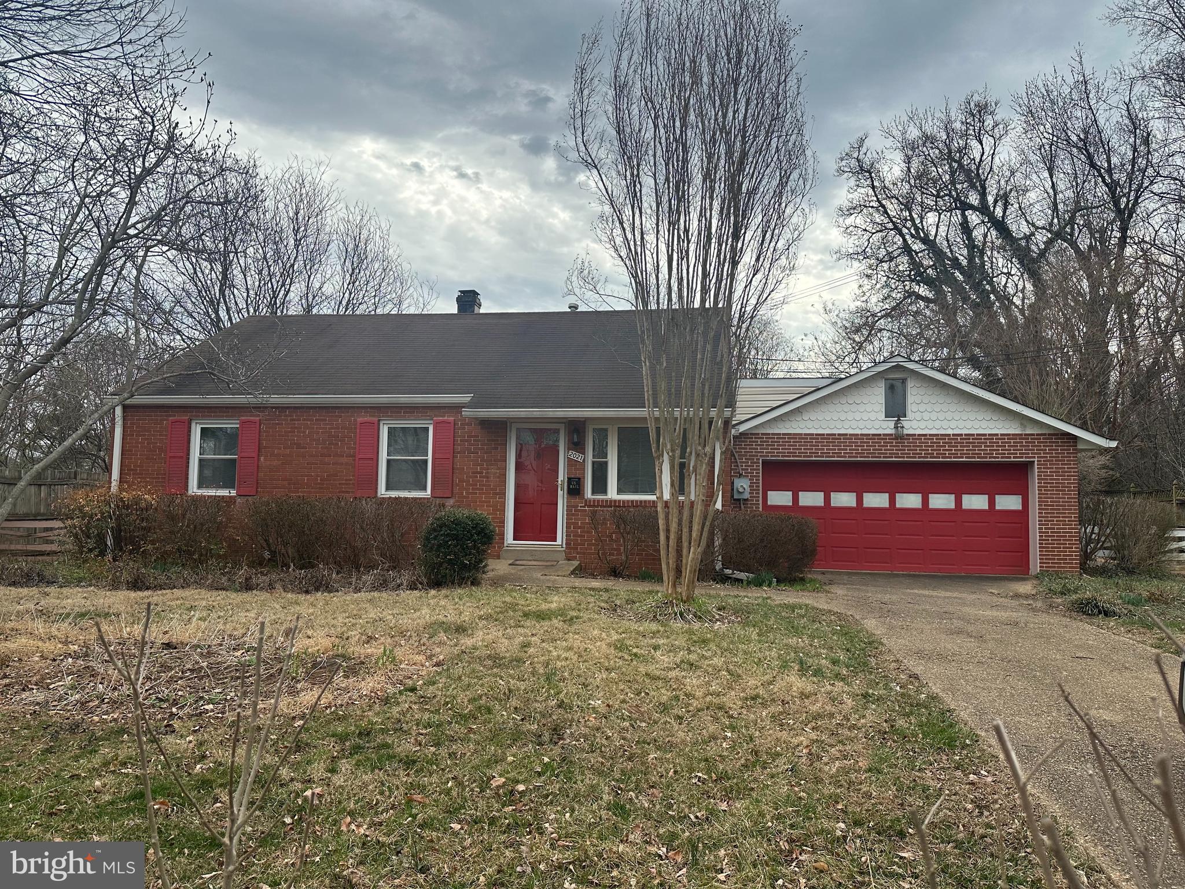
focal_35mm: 24
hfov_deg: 71.6
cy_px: 444
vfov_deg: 56.8
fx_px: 822
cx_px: 592
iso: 80
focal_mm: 6.86
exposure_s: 1/2525
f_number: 1.78
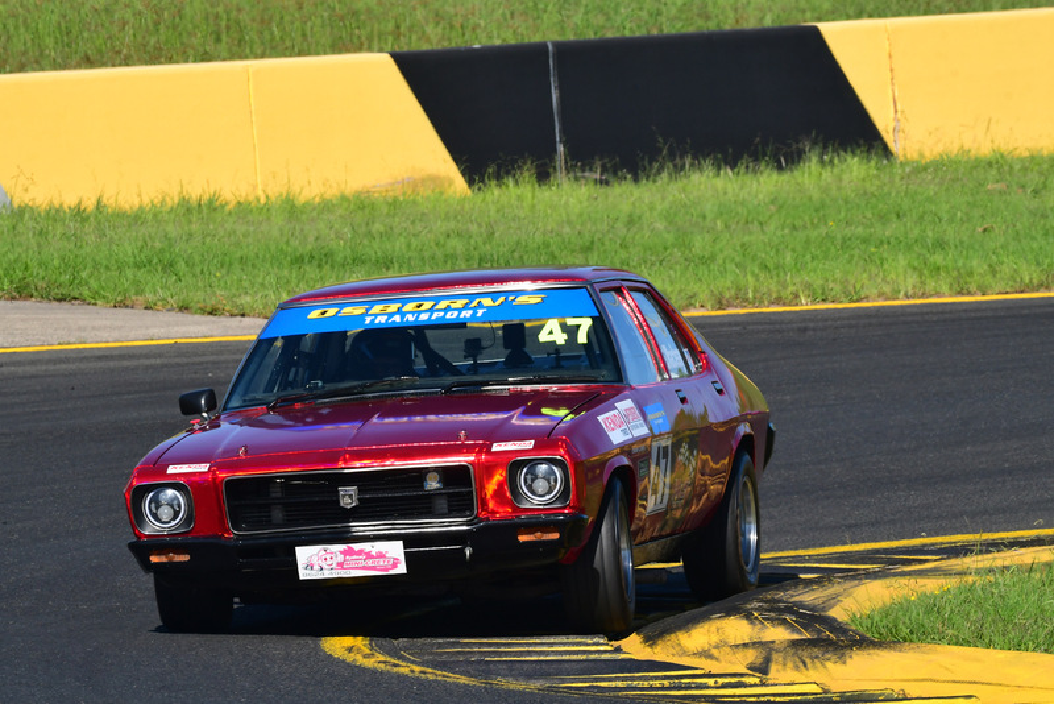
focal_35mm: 525
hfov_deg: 3.9
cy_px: 352
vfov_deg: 2.6
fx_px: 15376
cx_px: 527
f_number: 13
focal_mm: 350
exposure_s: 1/640
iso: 500
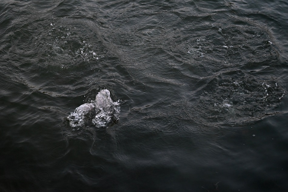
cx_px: 144
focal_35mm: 70
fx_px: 560
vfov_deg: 19.5
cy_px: 96
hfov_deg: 28.8
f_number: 4.5
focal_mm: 70
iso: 3200
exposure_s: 1/200
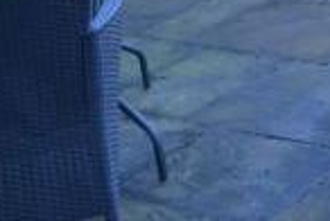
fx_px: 964
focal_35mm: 105
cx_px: 671
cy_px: -236
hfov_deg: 15.4
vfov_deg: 11.6
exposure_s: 1/125
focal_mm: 10
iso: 400
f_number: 5.6
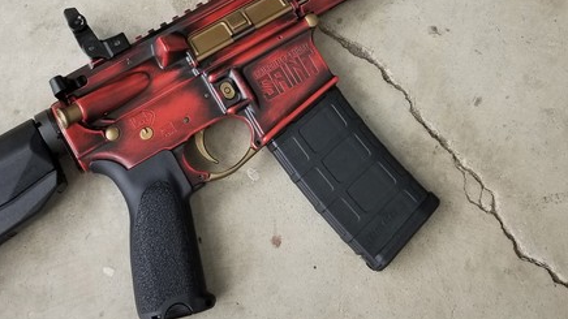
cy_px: 40
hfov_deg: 39.9
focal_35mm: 52
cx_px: 266
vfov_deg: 22.6
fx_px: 783
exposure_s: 1/60
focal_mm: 4.25
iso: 125
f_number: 1.7
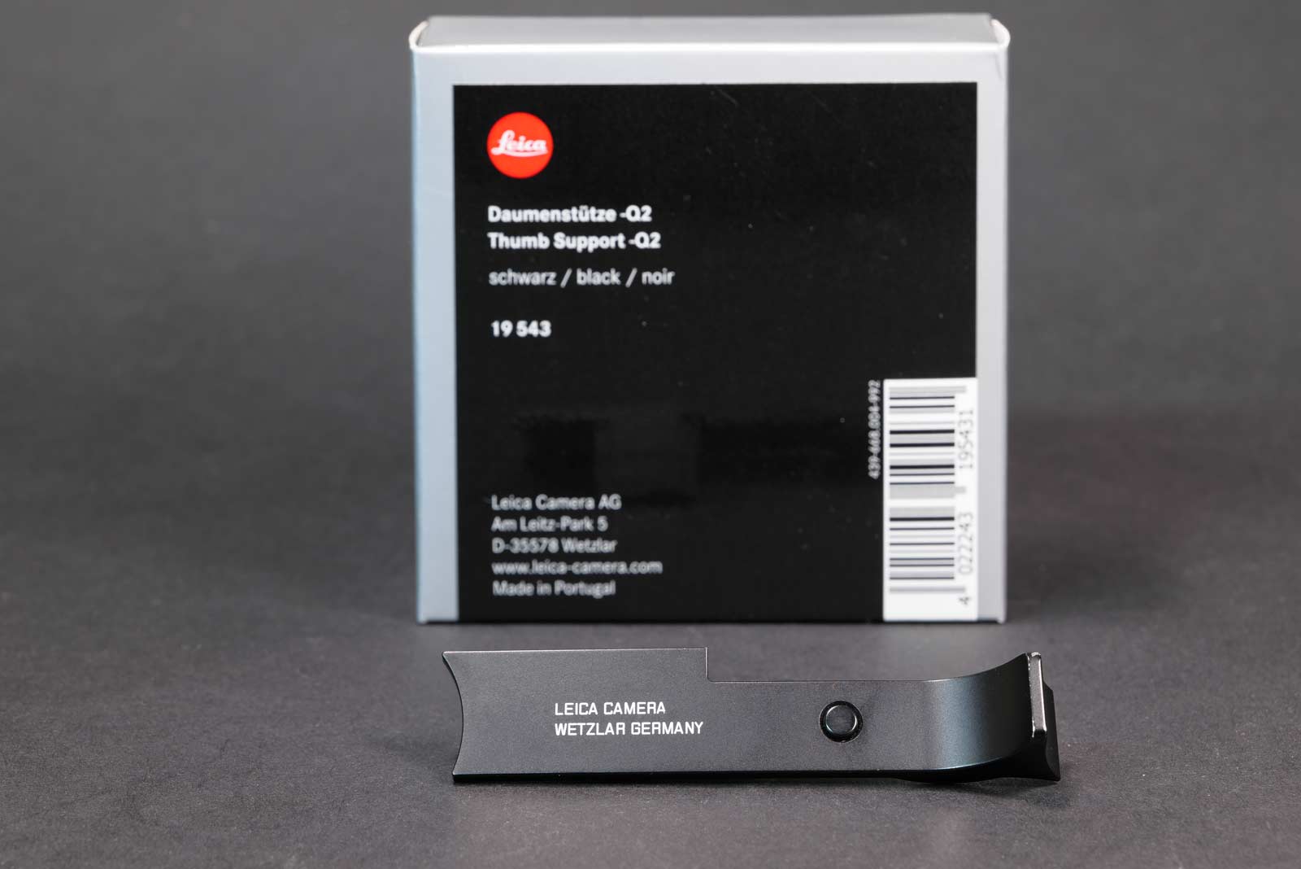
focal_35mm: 87
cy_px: 434
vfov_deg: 15.7
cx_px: 650
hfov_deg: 23.4
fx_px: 3145
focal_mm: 87
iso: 200
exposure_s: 2.5
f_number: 14
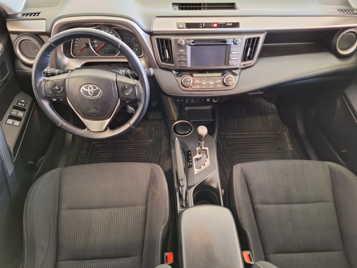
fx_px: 237
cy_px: 134
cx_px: 178
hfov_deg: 73.9
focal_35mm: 23
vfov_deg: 58.9
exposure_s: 1/20
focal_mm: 5.54
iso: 400
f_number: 1.8
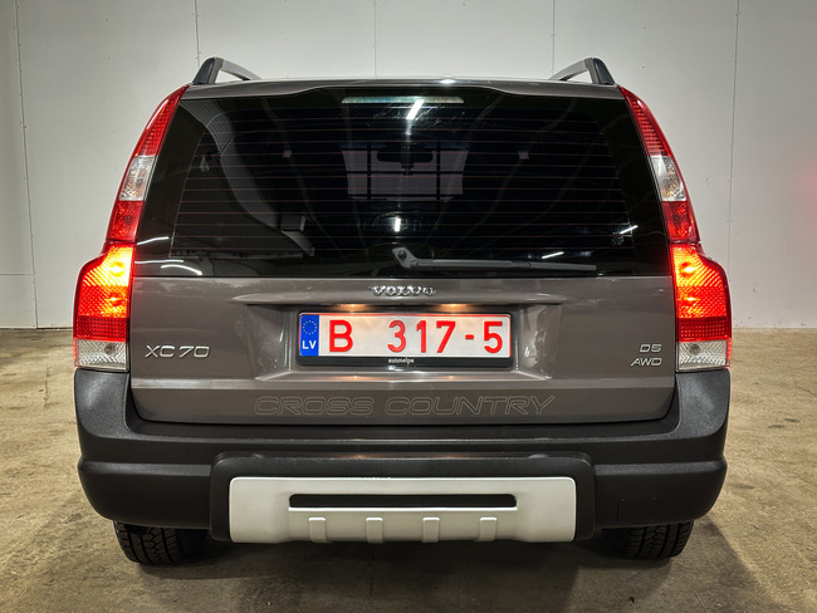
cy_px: 306
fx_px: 1133
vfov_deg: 30.3
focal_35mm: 48
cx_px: 408
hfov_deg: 39.6
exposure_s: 1/35
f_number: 1.8
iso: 200
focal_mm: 6.86
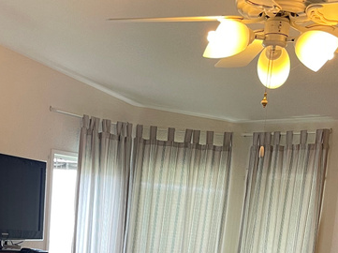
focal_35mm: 71
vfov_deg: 18.8
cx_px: 103
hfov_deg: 27.2
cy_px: 352
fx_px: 693
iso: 100
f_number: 1.6
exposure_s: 1/60
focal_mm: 5.1
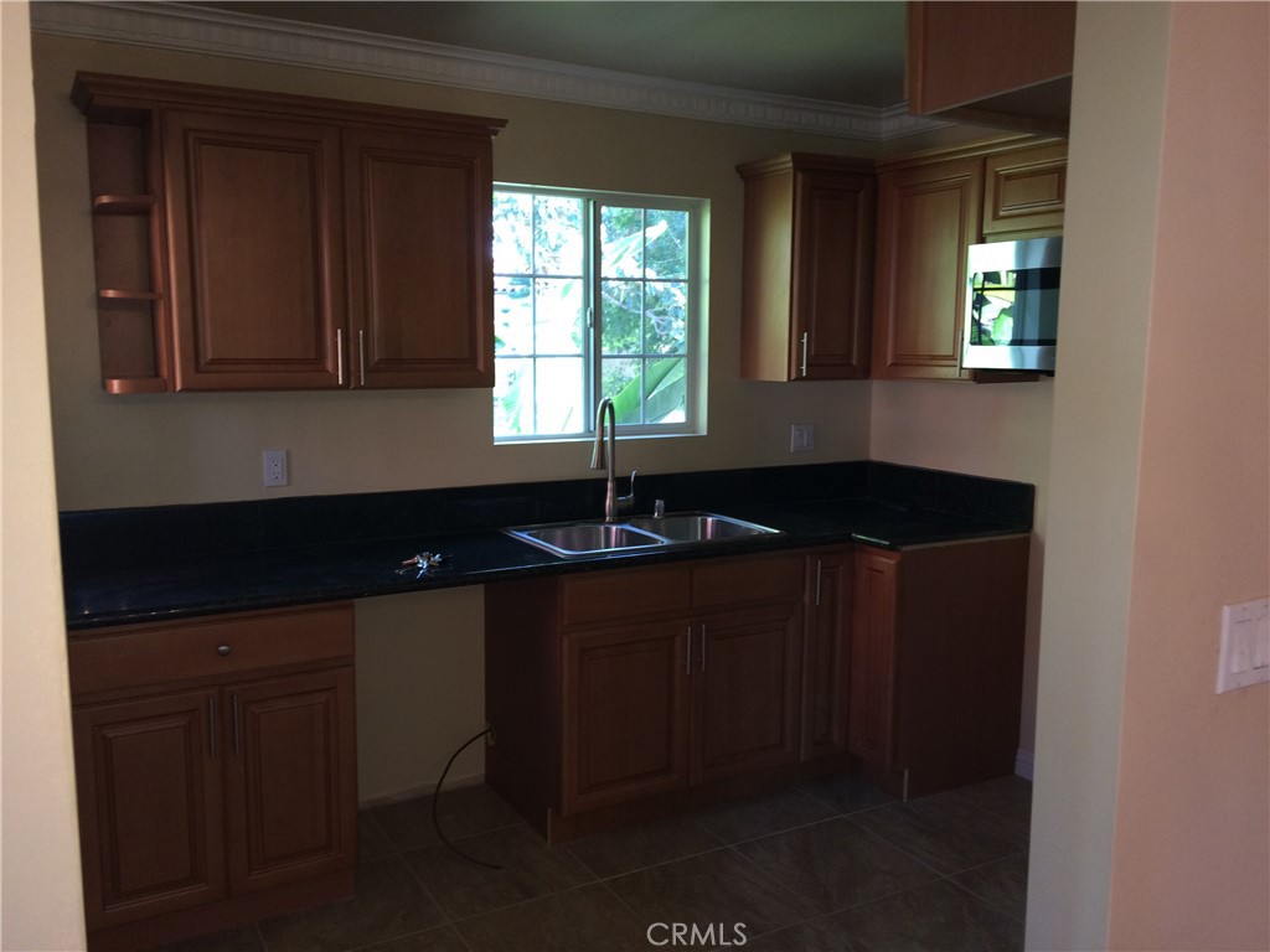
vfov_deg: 48.2
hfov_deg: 61.7
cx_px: 635
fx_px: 1064
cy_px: 476
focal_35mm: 29
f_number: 2.2
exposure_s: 1/30
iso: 80
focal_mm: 4.15
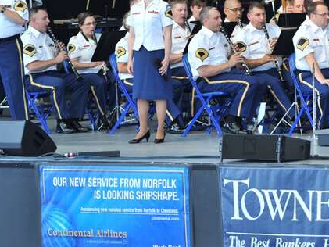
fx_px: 5210
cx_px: 222
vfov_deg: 2.7
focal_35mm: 548
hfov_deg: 3.6
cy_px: 109
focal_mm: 300
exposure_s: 1/640
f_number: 2.8
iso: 250
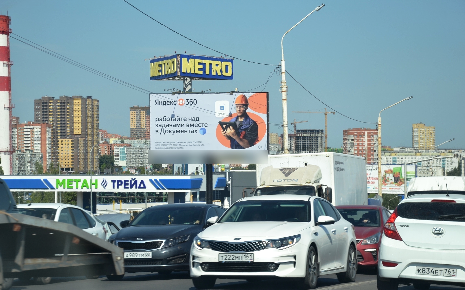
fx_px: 1369
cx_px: 231
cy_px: 140
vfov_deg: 12.1
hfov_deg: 19.3
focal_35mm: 108
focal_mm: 70
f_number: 5.6
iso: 100
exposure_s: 1/320
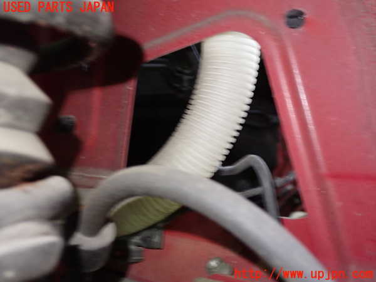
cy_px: 141
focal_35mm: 38
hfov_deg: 49.0
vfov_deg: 37.7
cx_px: 188
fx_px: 413
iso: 800
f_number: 2.7
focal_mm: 6.83
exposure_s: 1/20
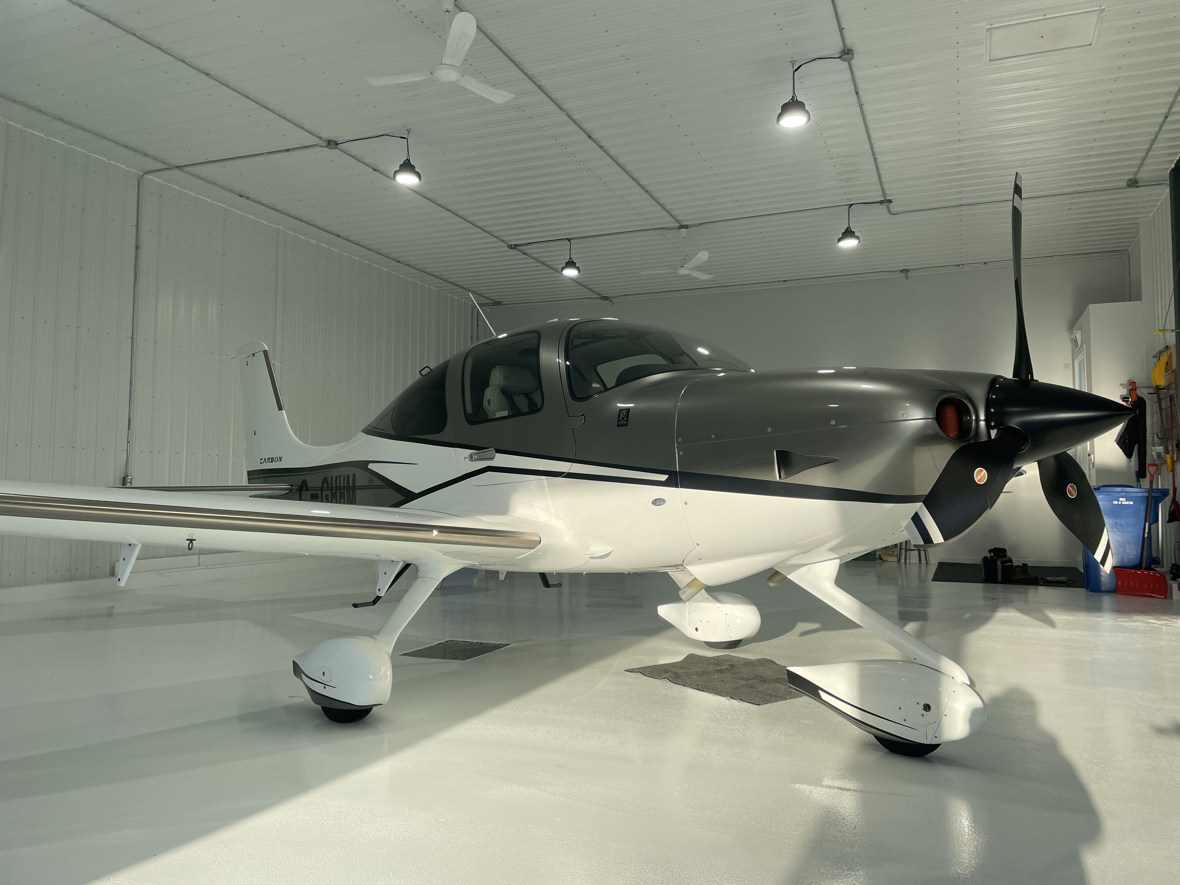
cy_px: 442
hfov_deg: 67.3
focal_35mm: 26
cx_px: 590
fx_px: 886
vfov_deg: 53.1
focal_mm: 4.2
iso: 32
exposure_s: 1/831
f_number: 1.6
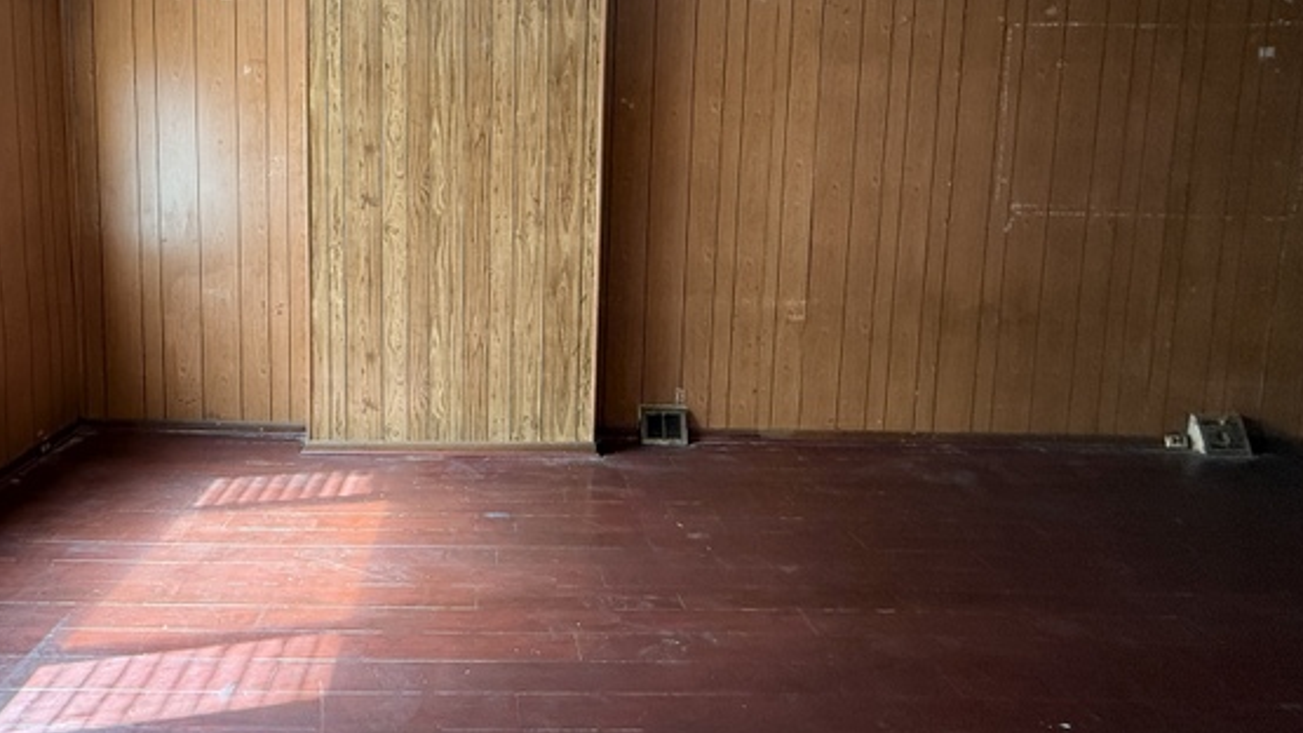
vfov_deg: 50.9
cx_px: 488
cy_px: 273
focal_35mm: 22
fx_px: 760
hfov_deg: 79.7
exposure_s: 1/99
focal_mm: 2.22
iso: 320
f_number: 2.2
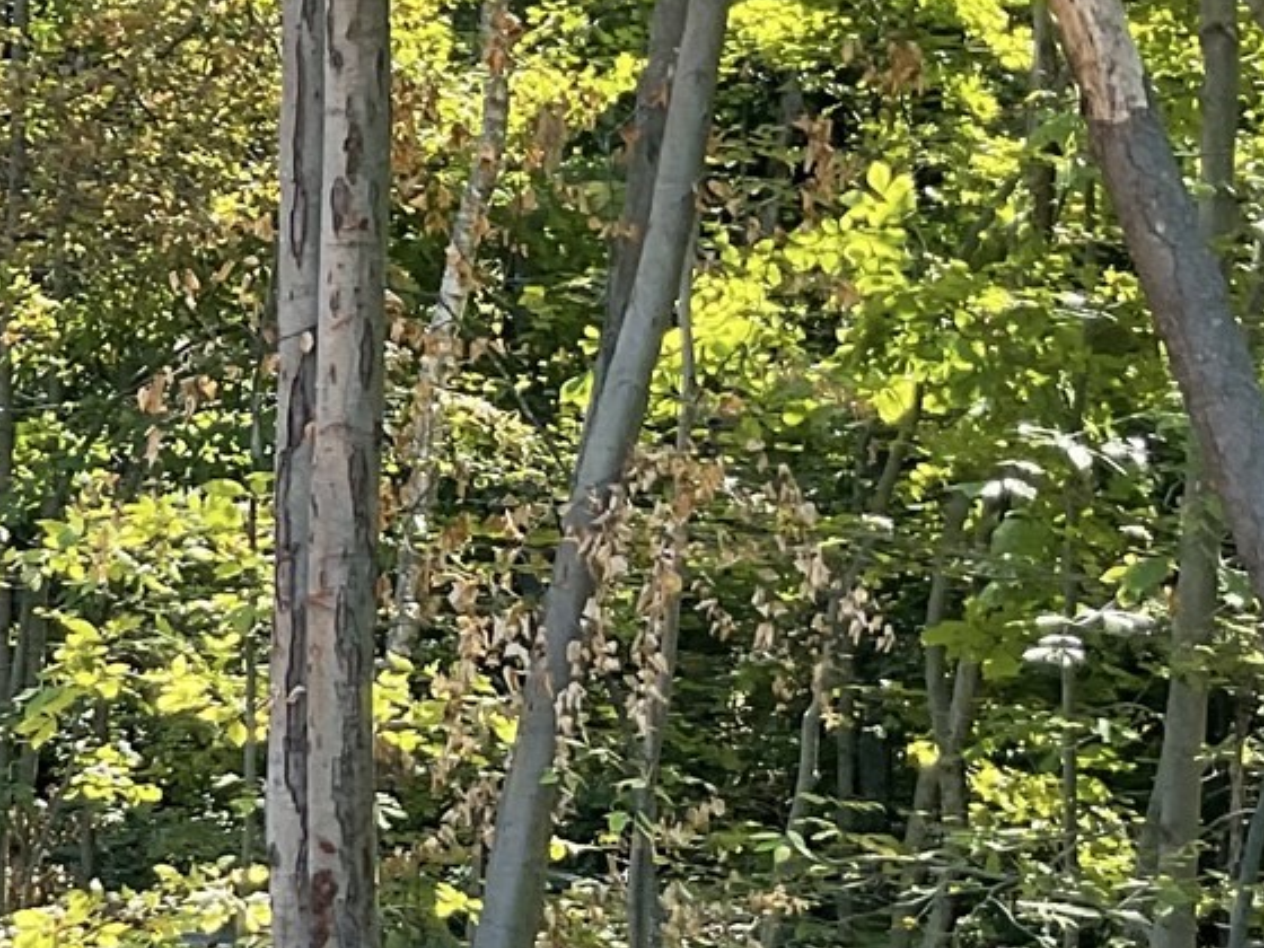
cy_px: 986
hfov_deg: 16.9
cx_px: -603
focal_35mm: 106
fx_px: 3871
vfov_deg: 13.7
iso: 20
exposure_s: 1/120
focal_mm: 3
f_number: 1.8
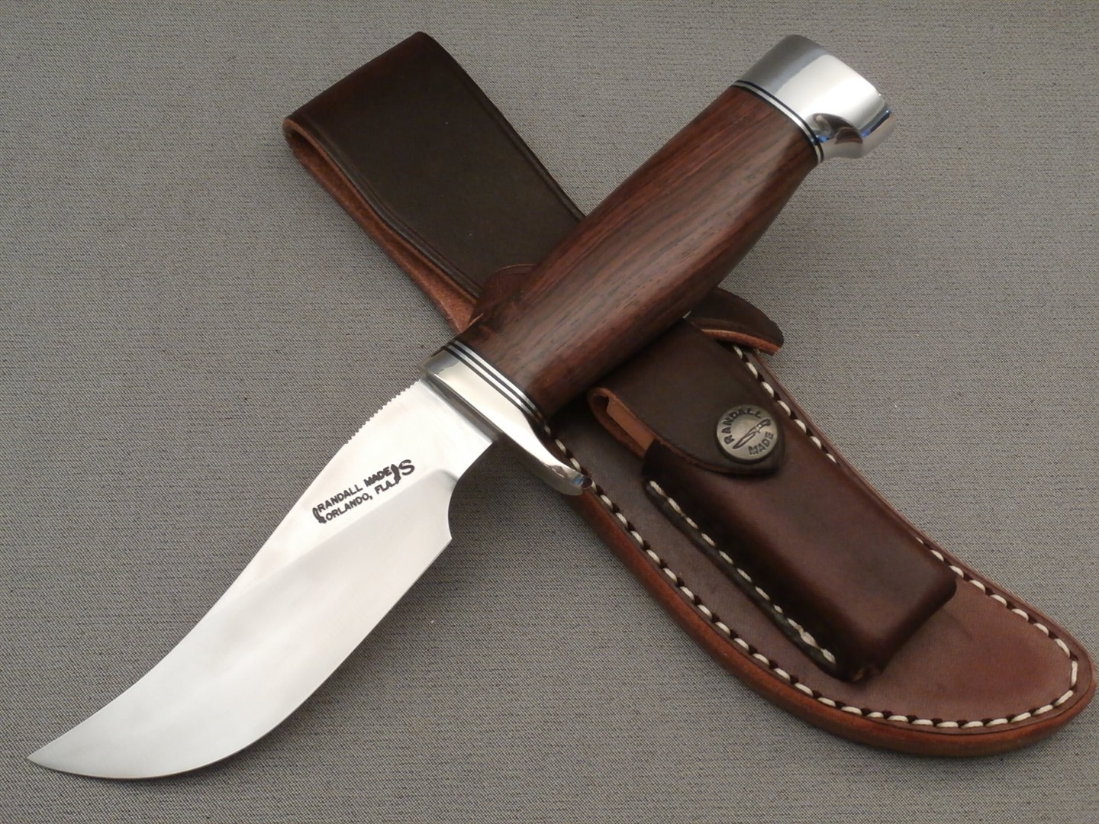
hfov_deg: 42.1
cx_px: 550
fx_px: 1429
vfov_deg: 32.2
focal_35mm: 45
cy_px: 412
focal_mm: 8.02
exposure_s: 1/20
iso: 400
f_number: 3.8
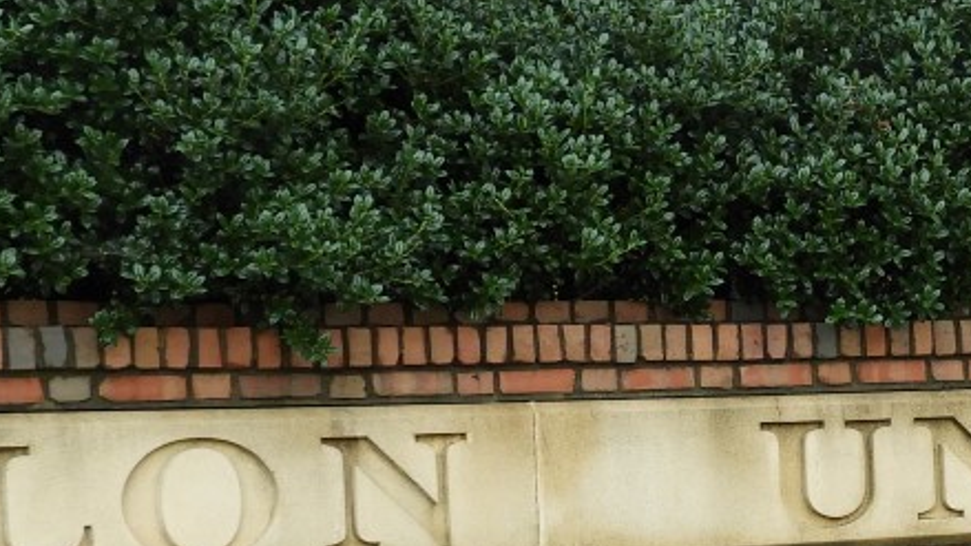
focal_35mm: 100
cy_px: 480
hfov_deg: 20.6
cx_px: 1000
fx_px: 2575
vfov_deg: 12.0
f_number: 3.5
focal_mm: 5
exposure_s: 1/160
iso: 100
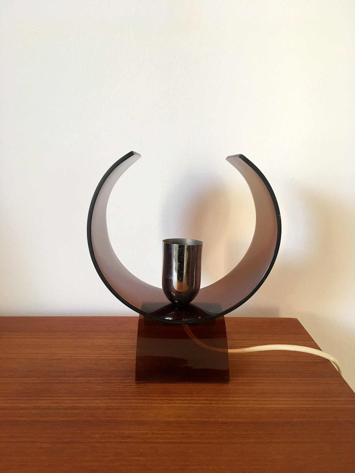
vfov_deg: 61.7
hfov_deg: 48.2
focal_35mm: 29
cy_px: 236
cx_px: 178
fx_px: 397
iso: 125
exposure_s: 1/33
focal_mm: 4.15
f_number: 2.2
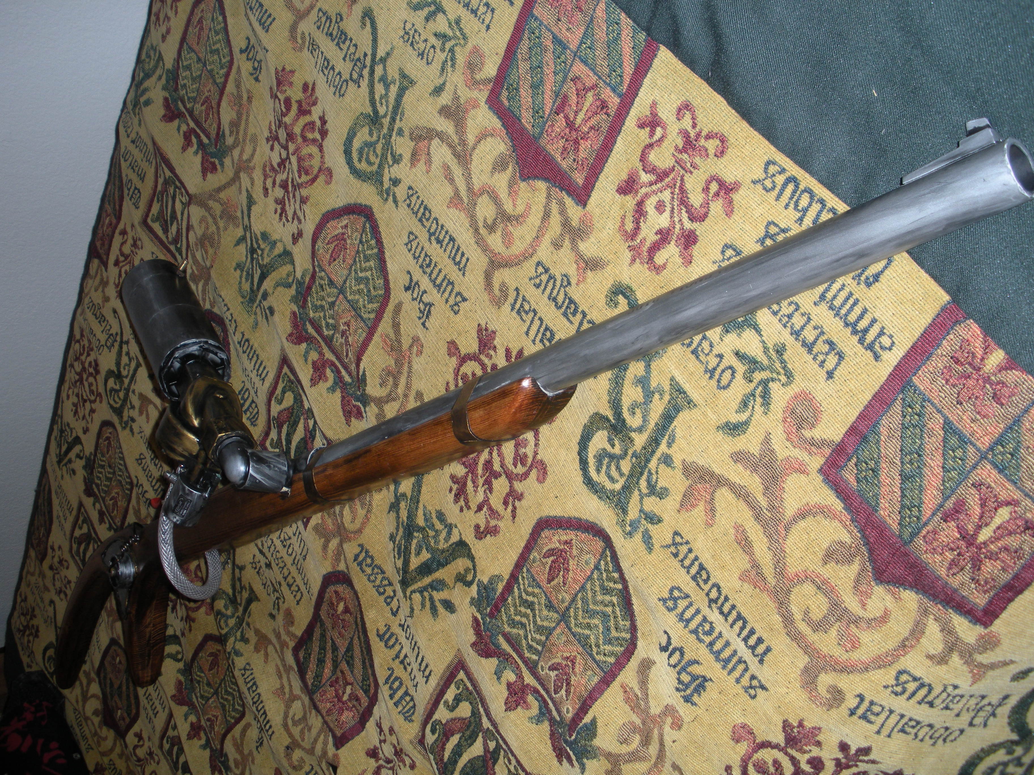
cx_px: 517
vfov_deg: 39.7
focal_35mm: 36
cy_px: 388
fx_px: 1075
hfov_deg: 51.4
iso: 87
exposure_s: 1/60
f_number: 3.5
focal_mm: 6.3
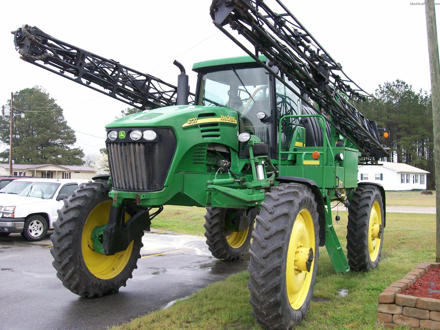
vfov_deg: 39.7
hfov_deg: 51.4
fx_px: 458
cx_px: 220
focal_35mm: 36
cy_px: 165
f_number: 2.7
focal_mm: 6
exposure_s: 1/183
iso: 80
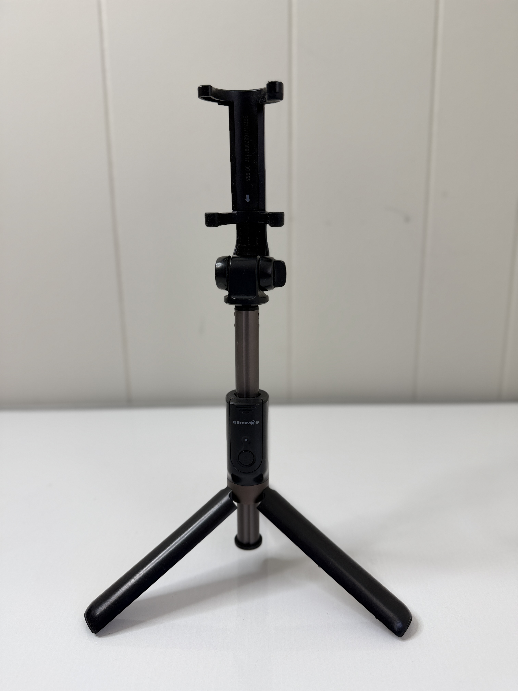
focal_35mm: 24
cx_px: 259
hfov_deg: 56.8
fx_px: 479
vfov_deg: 71.6
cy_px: 346
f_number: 1.78
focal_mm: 6.76
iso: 50
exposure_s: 1/134
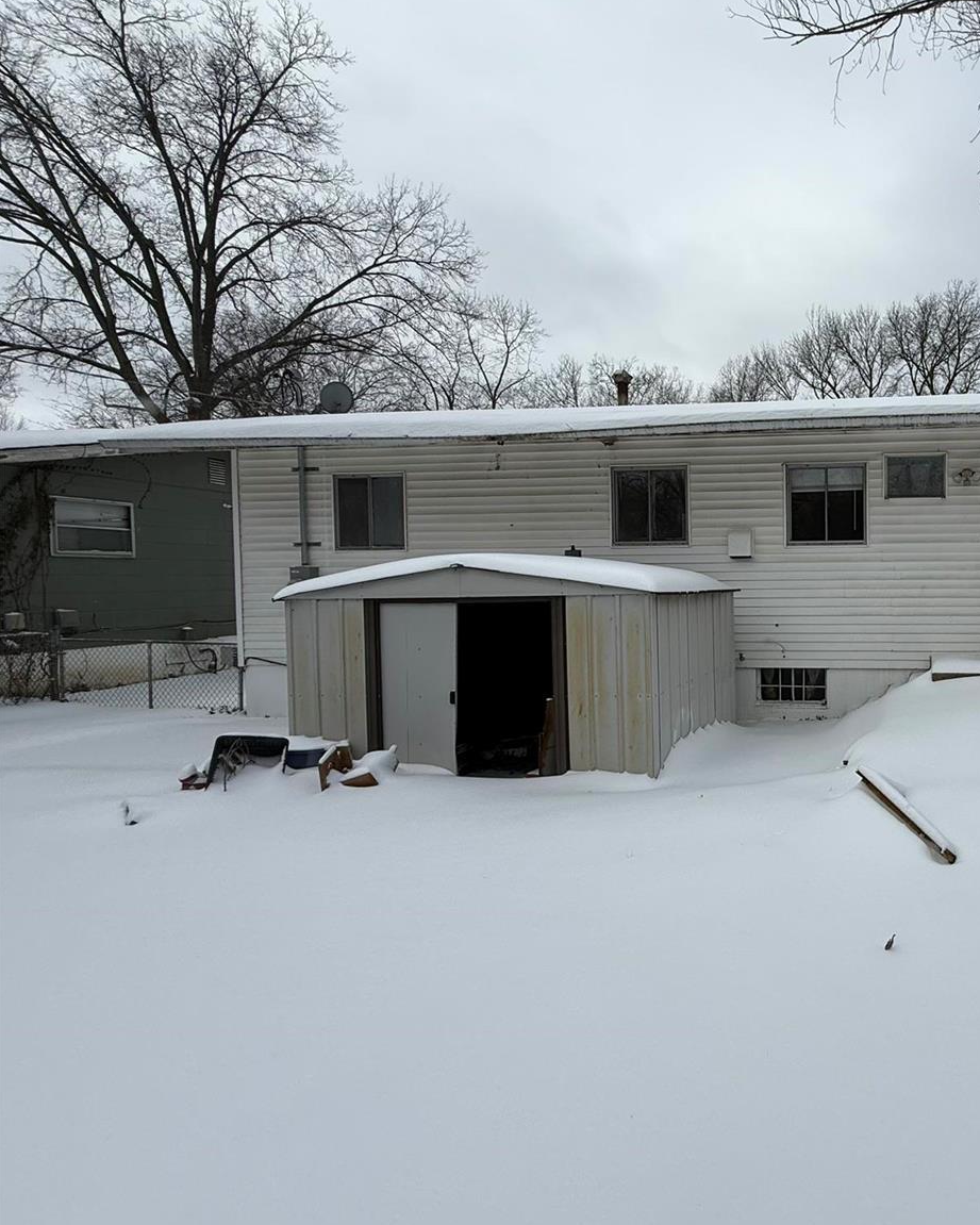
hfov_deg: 61.7
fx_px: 689
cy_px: 607
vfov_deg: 83.3
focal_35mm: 19
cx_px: 849
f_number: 2.2
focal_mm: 2.22
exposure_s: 1/3460
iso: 50
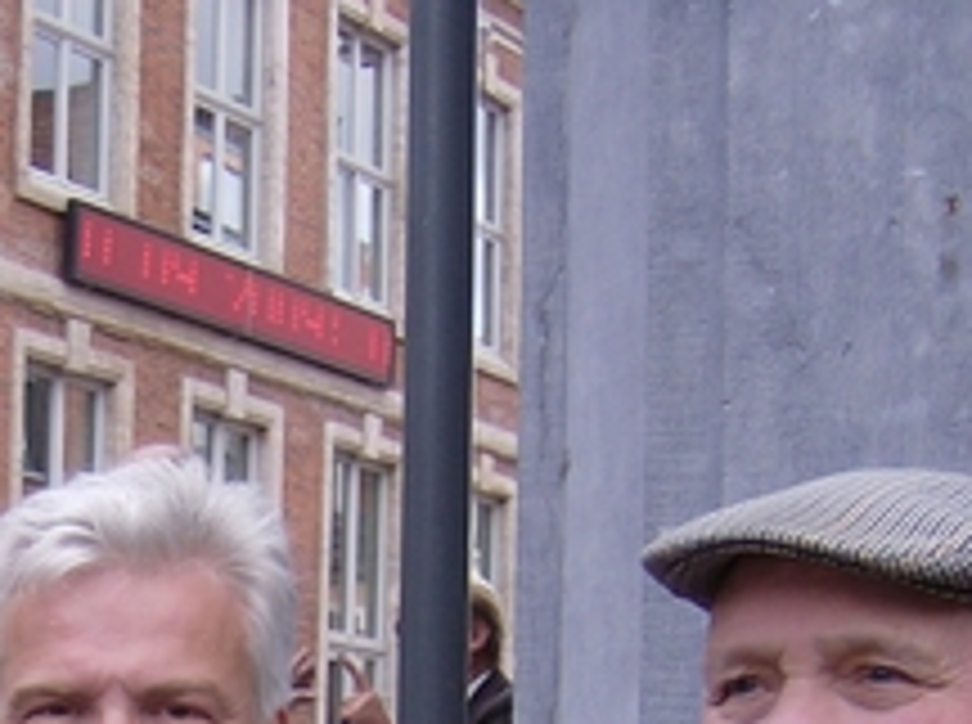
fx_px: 2802
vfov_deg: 14.1
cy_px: 987
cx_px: 54
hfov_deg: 19.2
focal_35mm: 100
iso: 100
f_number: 2.8
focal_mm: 6
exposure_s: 1/206
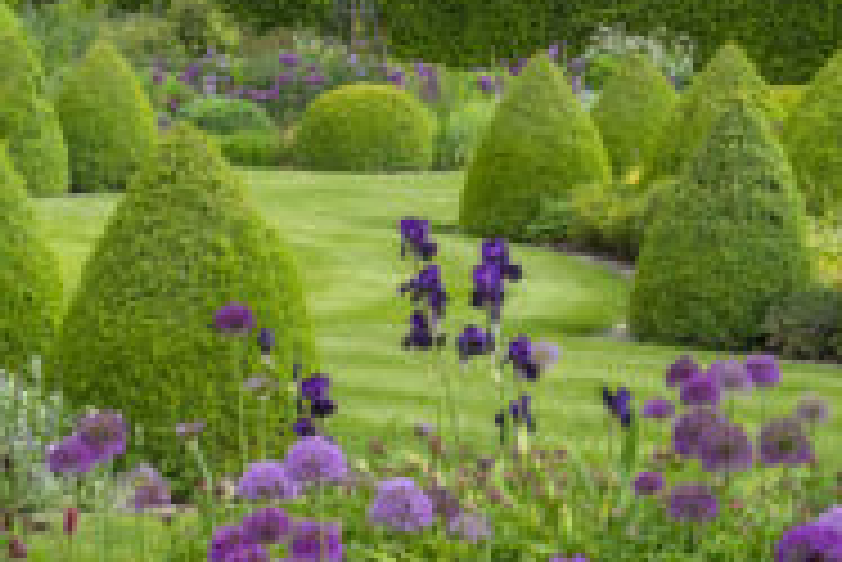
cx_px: 92
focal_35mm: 136
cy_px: 157
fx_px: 3183
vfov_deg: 10.1
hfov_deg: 14.9
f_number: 13
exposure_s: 1/320
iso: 250
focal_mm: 50
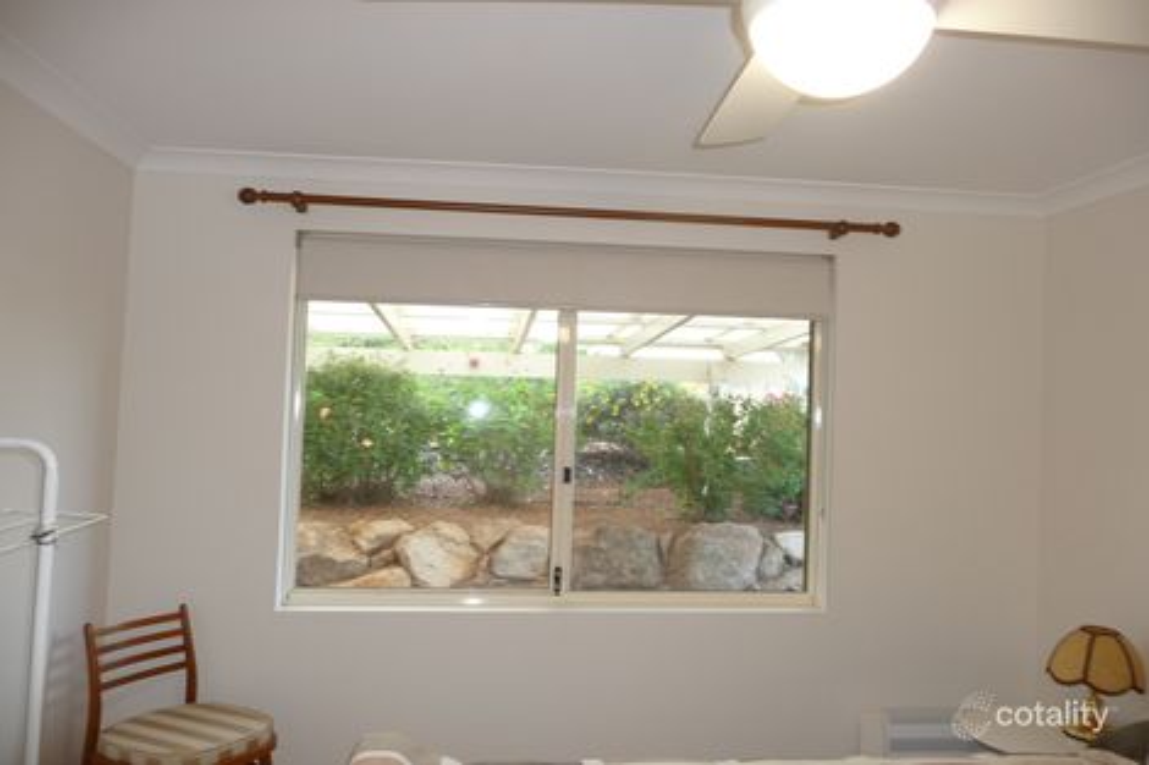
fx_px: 893
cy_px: 382
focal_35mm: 28
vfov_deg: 46.4
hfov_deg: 65.5
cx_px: 574
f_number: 3.3
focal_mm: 4.7
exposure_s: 1/8
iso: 100
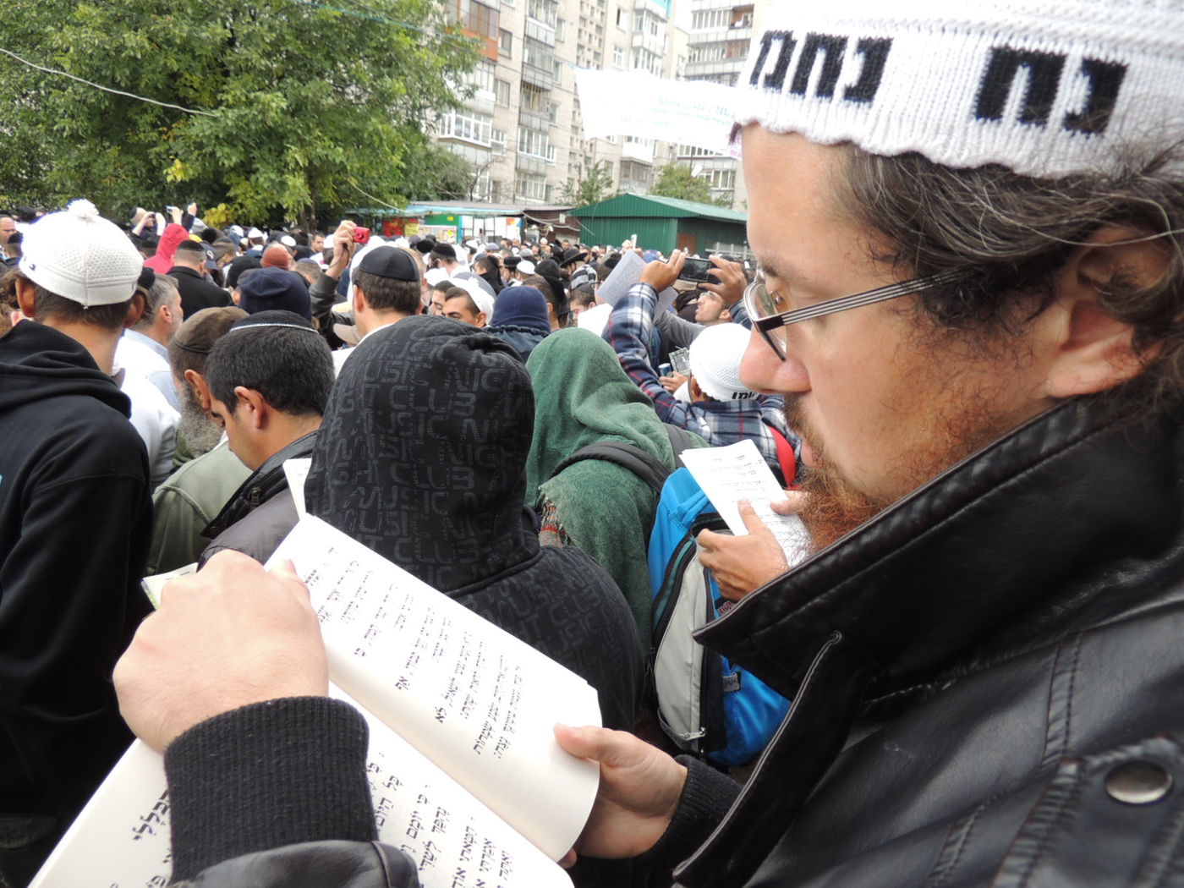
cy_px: 444
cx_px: 592
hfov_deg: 71.6
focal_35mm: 24
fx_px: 821
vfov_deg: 56.8
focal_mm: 4.3
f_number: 3
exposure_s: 1/160
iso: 100
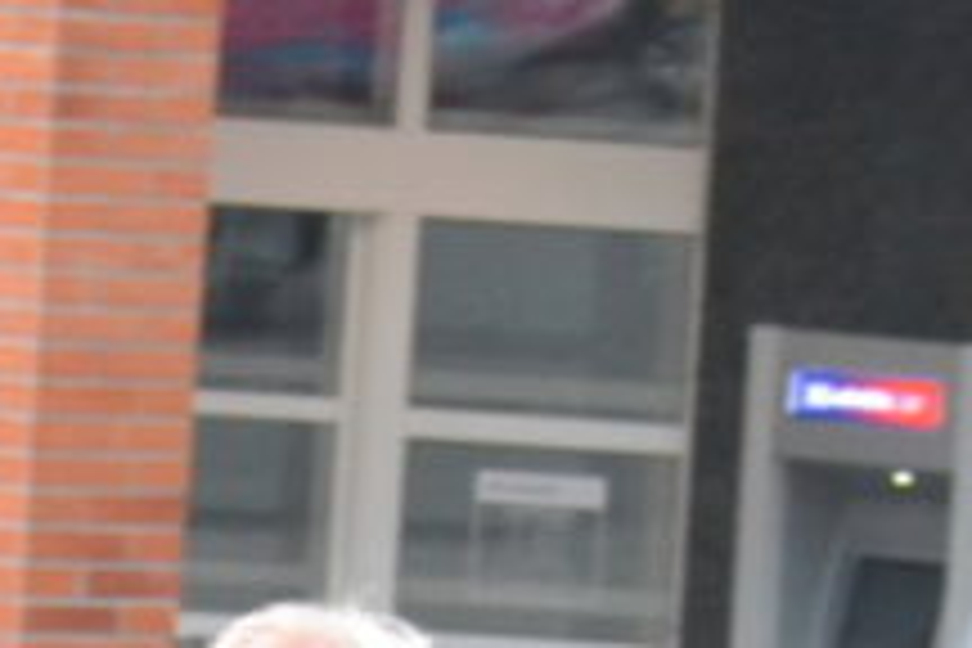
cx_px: -22
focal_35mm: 562
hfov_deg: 3.7
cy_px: 1377
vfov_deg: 2.4
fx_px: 15173
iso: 1600
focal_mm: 60
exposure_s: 1/320
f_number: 5
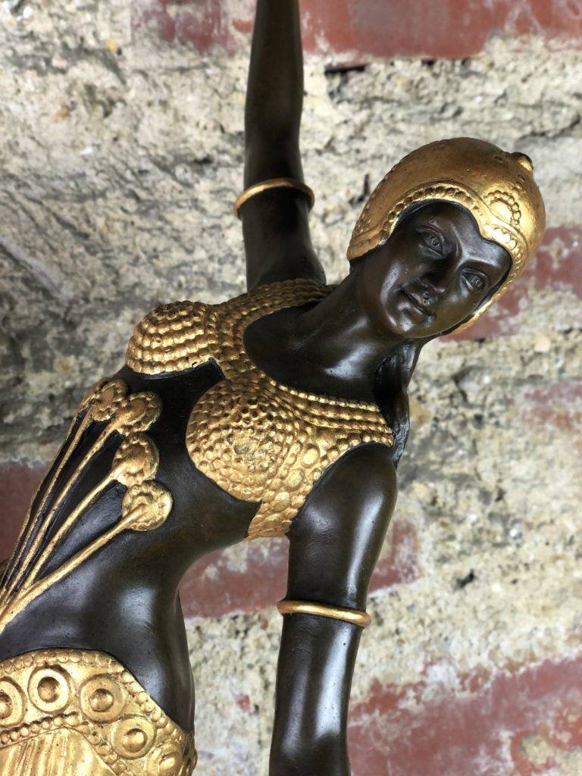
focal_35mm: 52
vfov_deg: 36.8
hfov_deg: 28.0
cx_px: 291
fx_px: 1166
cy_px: 388
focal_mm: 6
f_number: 2.4
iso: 40
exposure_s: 1/50
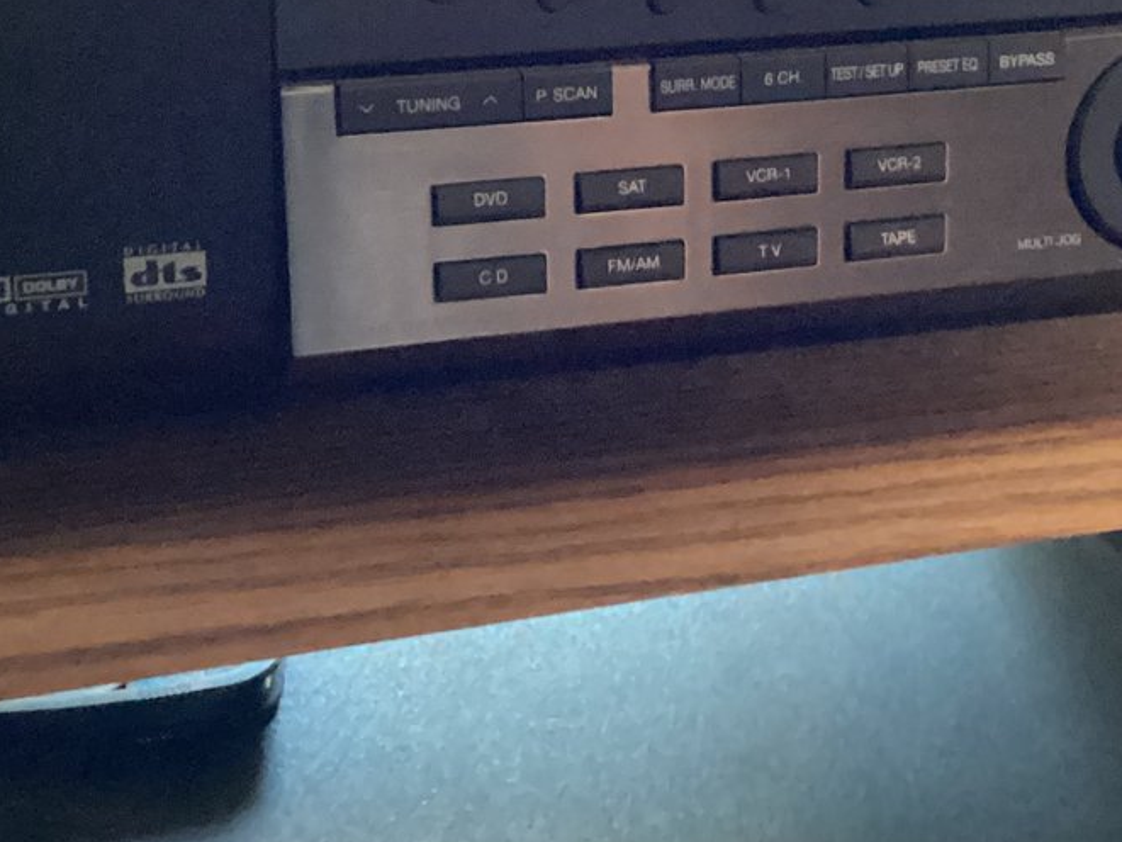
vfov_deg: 20.5
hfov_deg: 27.3
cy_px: 154
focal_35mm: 71
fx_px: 2302
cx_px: 670
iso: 640
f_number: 2.4
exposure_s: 1/24
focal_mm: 3.3
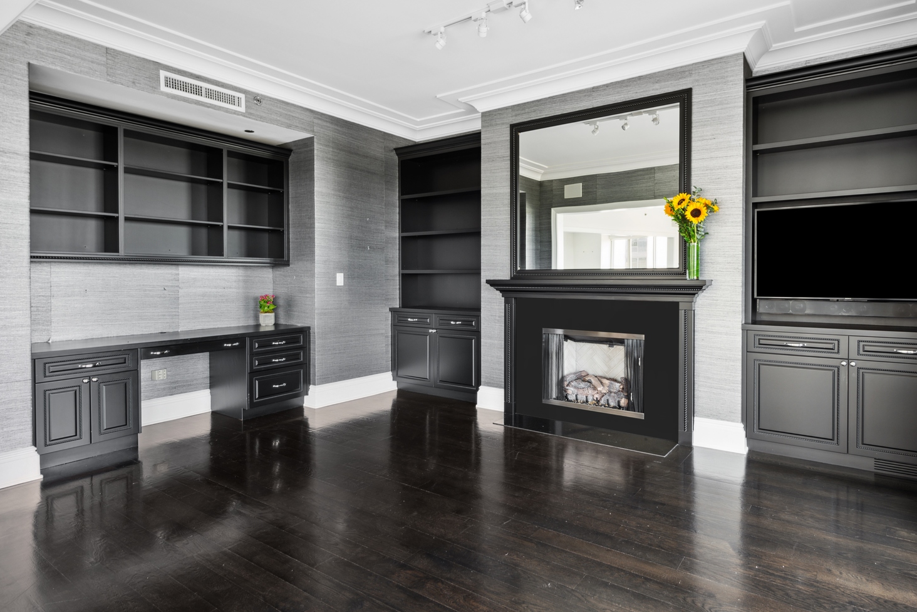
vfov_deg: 59.5
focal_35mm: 21
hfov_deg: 81.1
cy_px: 296
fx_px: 535
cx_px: 489
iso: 100
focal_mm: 19
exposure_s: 1/6
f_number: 8
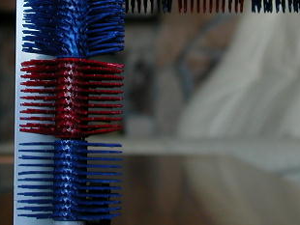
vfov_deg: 11.2
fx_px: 1145
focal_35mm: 132
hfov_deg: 14.9
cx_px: 195
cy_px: 62
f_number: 3.5
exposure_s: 1/14.4
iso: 100
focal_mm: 9.7
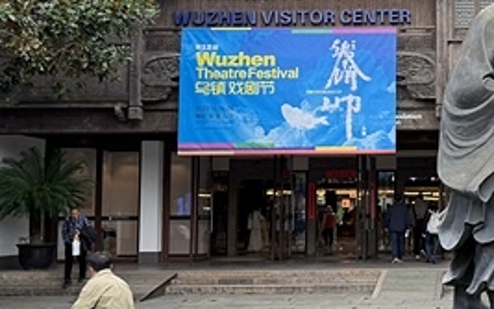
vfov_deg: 21.3
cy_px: 146
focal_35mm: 61
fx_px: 821
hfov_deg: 31.7
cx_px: 453
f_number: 1.78
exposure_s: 1/379
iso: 100
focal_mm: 6.76
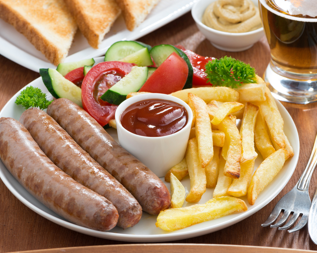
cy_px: 127
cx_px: 176
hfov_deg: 16.2
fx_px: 1116
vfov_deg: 13.0
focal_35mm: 119
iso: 160
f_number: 14
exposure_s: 1/125
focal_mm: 105
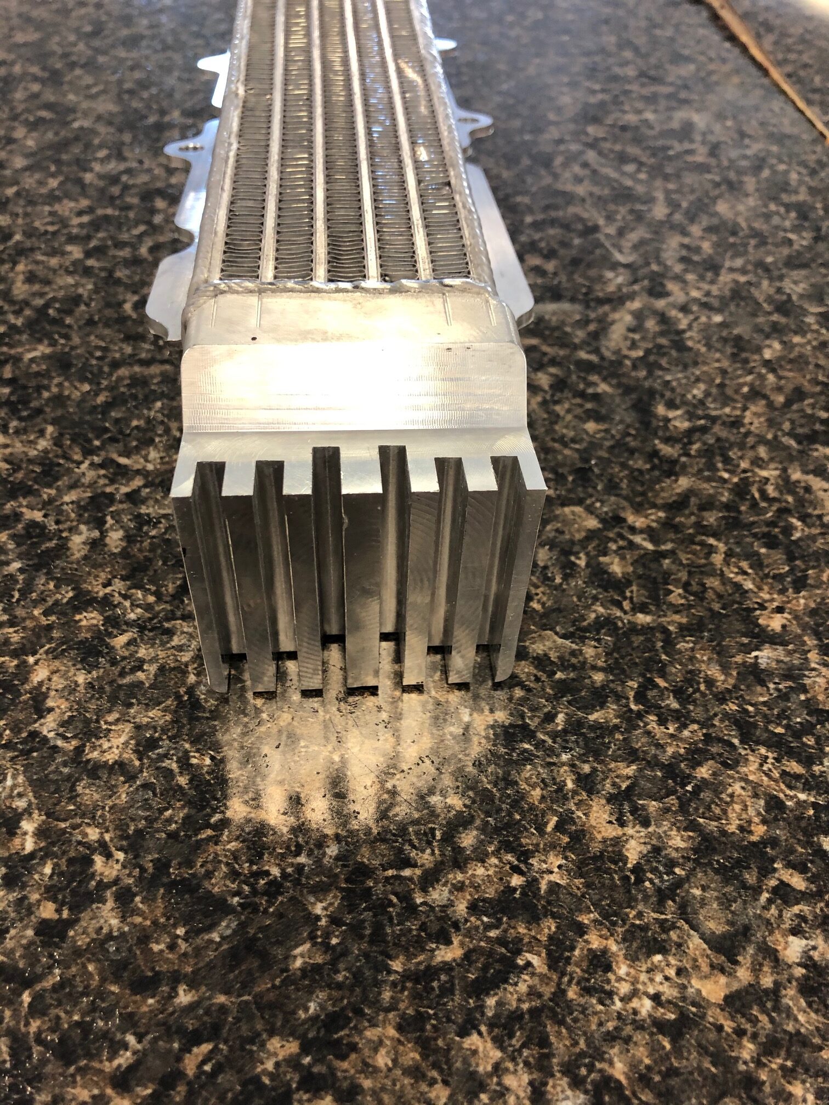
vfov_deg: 63.4
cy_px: 552
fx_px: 894
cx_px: 414
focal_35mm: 28
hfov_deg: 49.7
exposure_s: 1/15
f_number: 1.8
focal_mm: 3.99
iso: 40
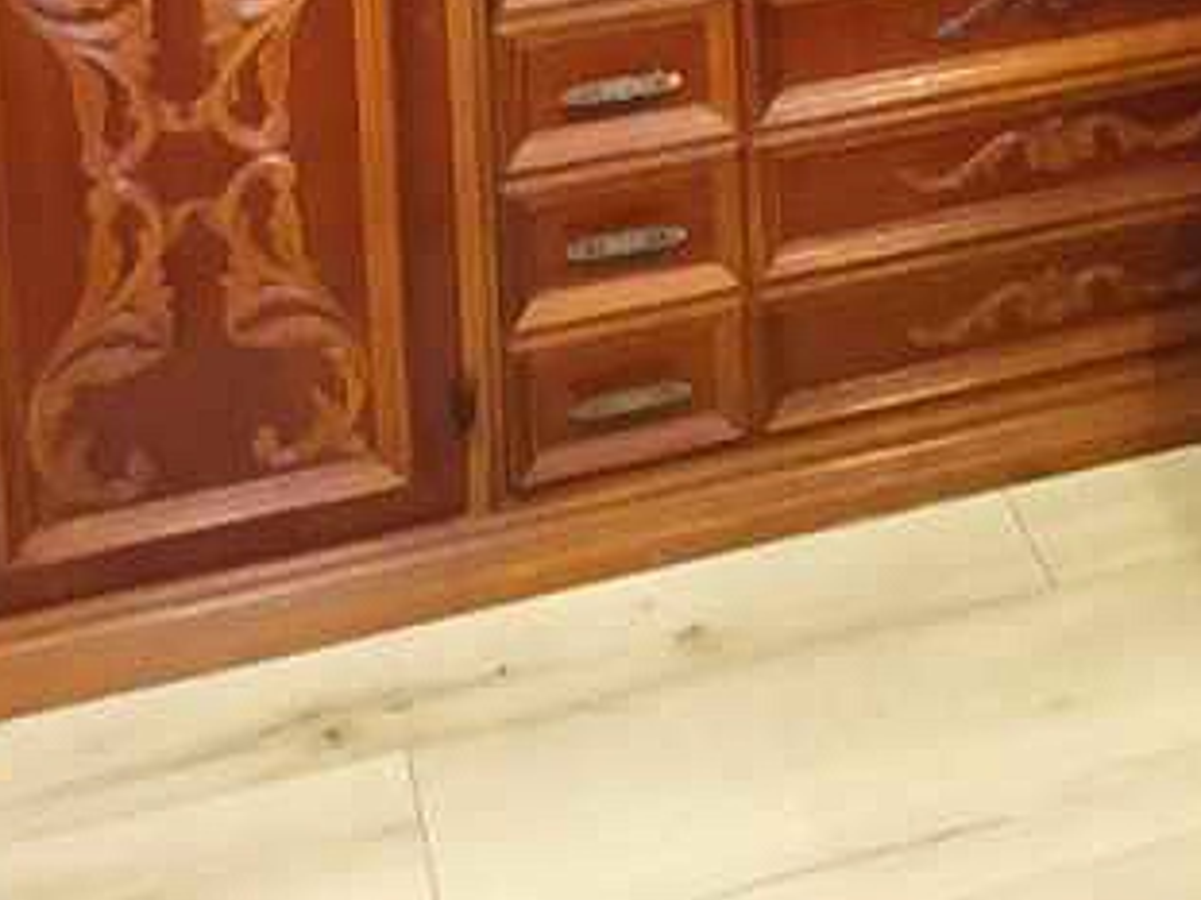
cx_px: 931
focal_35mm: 82
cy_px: -879
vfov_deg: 14.9
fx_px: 2844
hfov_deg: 23.6
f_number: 2.2
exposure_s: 1/16.7
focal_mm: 2.23
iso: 640
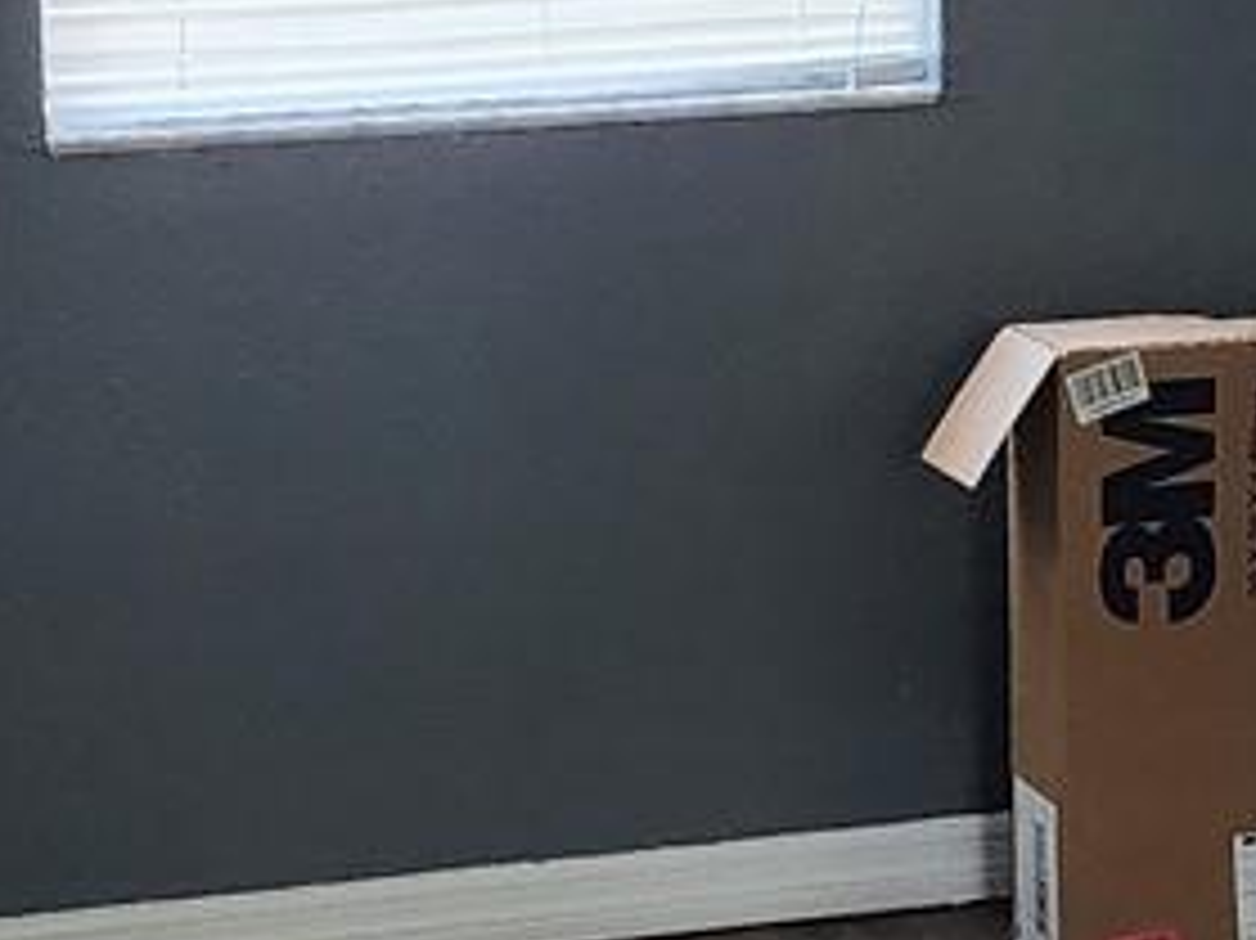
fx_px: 4787
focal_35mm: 132
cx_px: 1139
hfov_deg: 14.8
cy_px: 198
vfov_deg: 11.2
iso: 800
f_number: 1.8
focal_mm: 6.4
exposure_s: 1/120
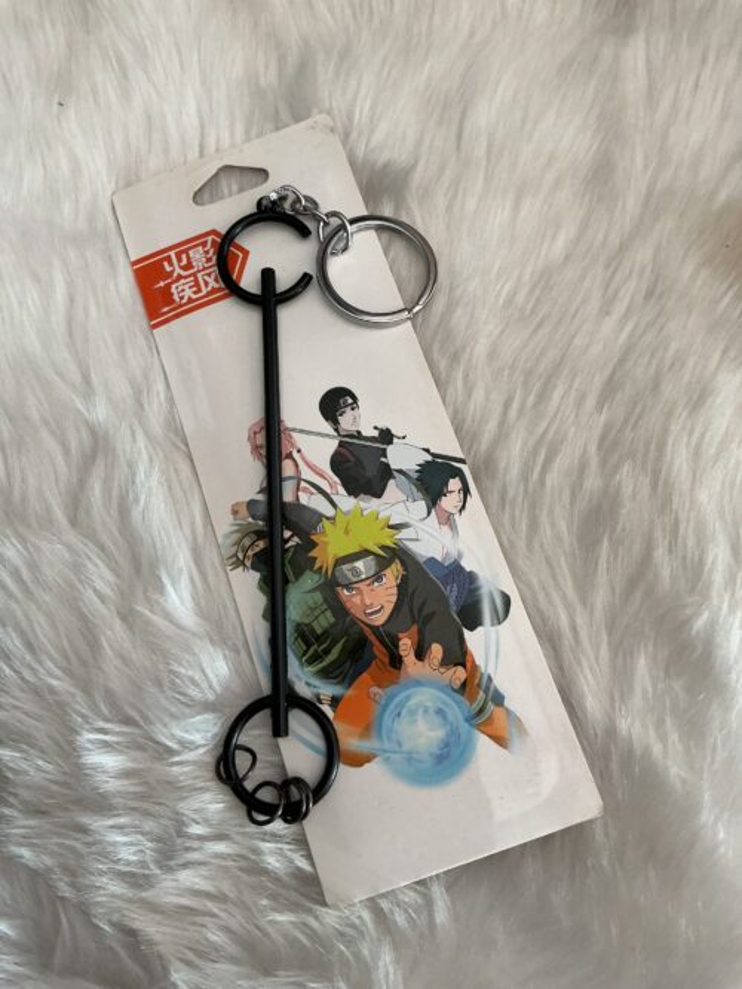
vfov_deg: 61.7
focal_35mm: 29
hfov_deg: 48.2
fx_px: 829
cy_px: 494
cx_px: 371
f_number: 1.8
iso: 80
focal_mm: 3
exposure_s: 1/50
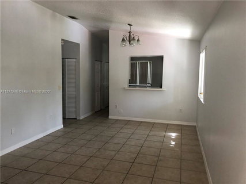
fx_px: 199
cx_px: 123
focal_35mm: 28
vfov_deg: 49.7
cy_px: 92
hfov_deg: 63.5
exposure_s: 1/30
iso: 40
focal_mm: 3.99
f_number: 1.8
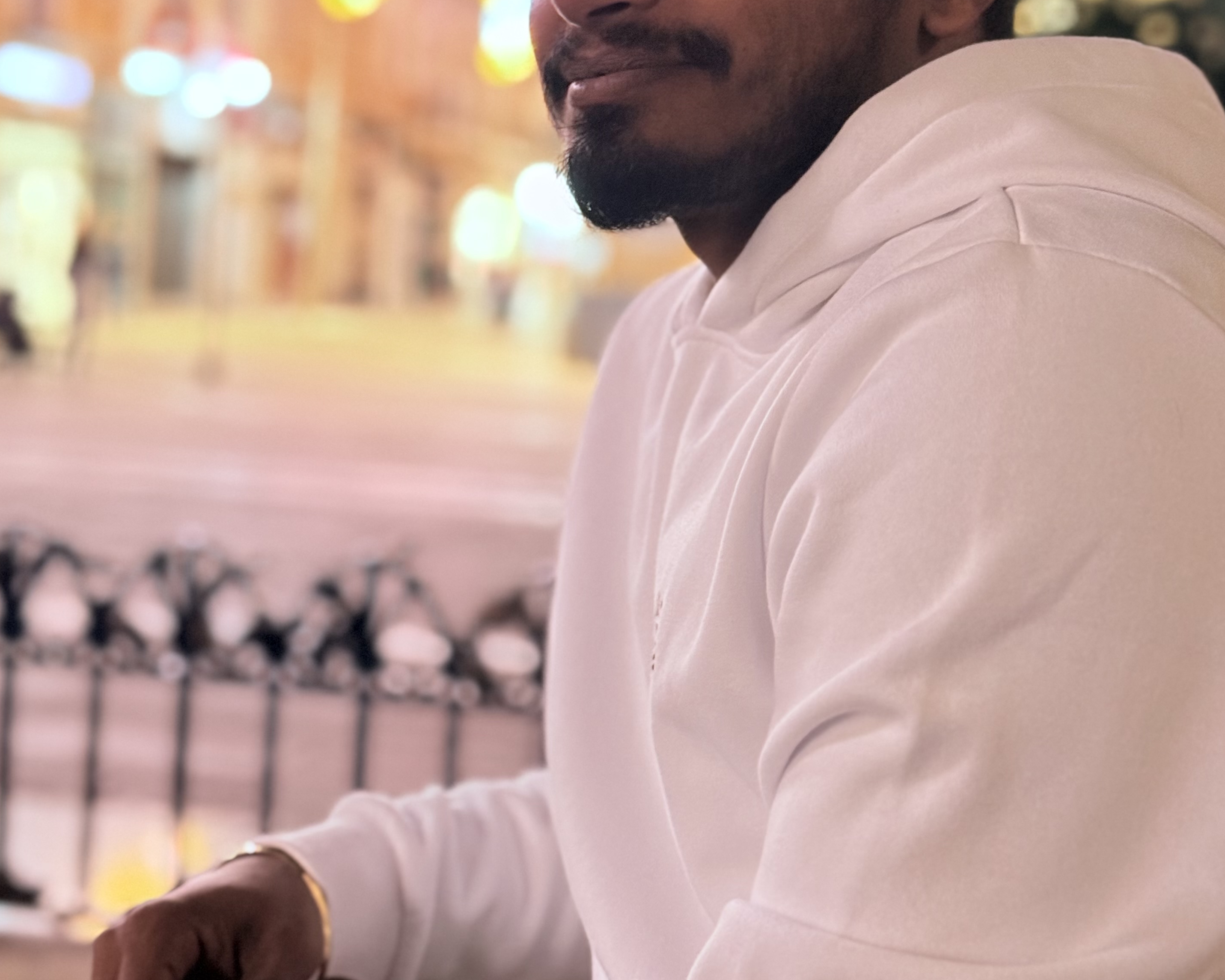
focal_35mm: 66
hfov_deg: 28.7
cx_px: 614
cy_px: 384
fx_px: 2393
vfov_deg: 23.1
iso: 640
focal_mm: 6.76
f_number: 1.78
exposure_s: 1/20
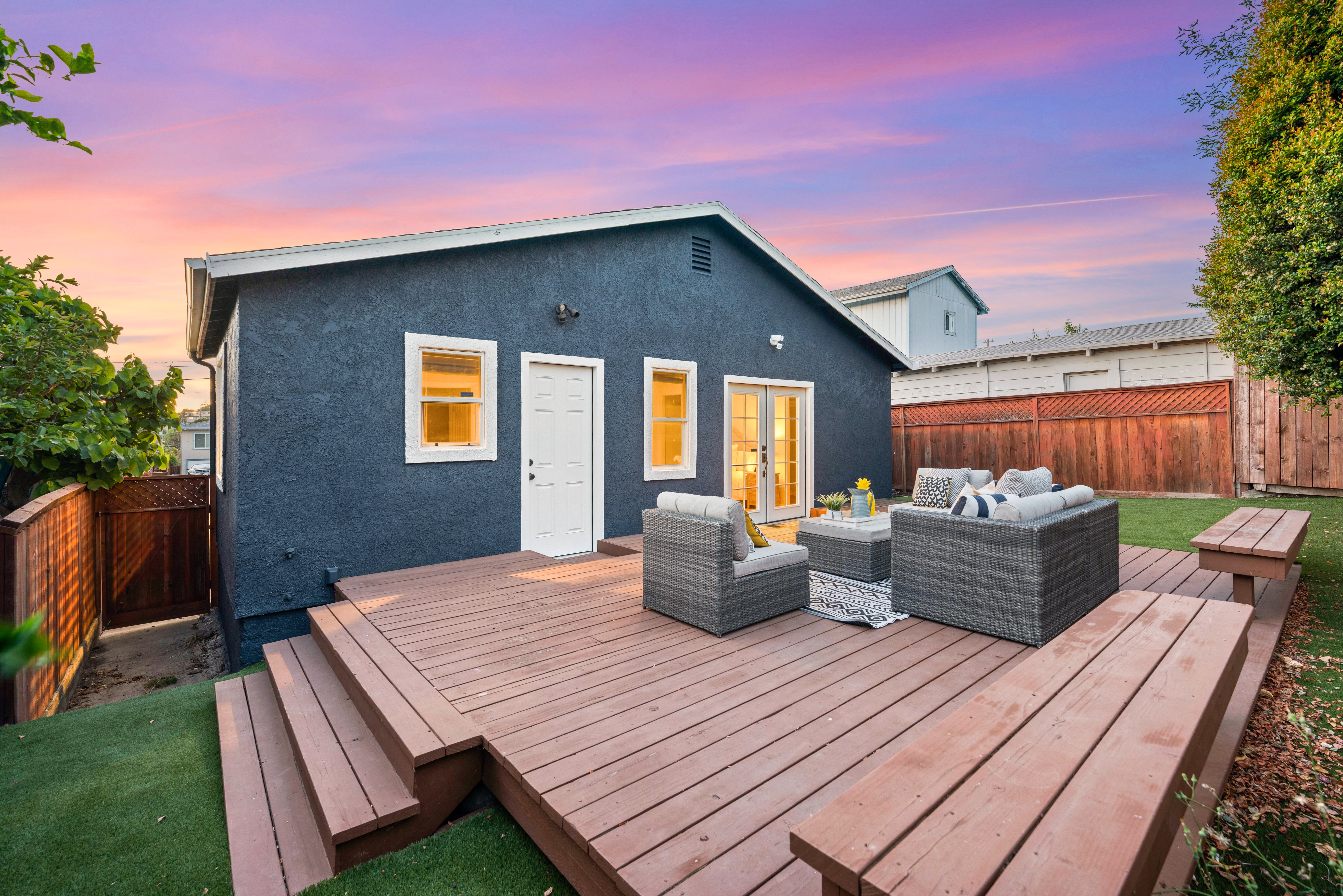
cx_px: 672
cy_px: 448
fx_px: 522
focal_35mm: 14
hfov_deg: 104.2
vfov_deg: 81.2
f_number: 5
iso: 320
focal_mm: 14
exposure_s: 1/1.67
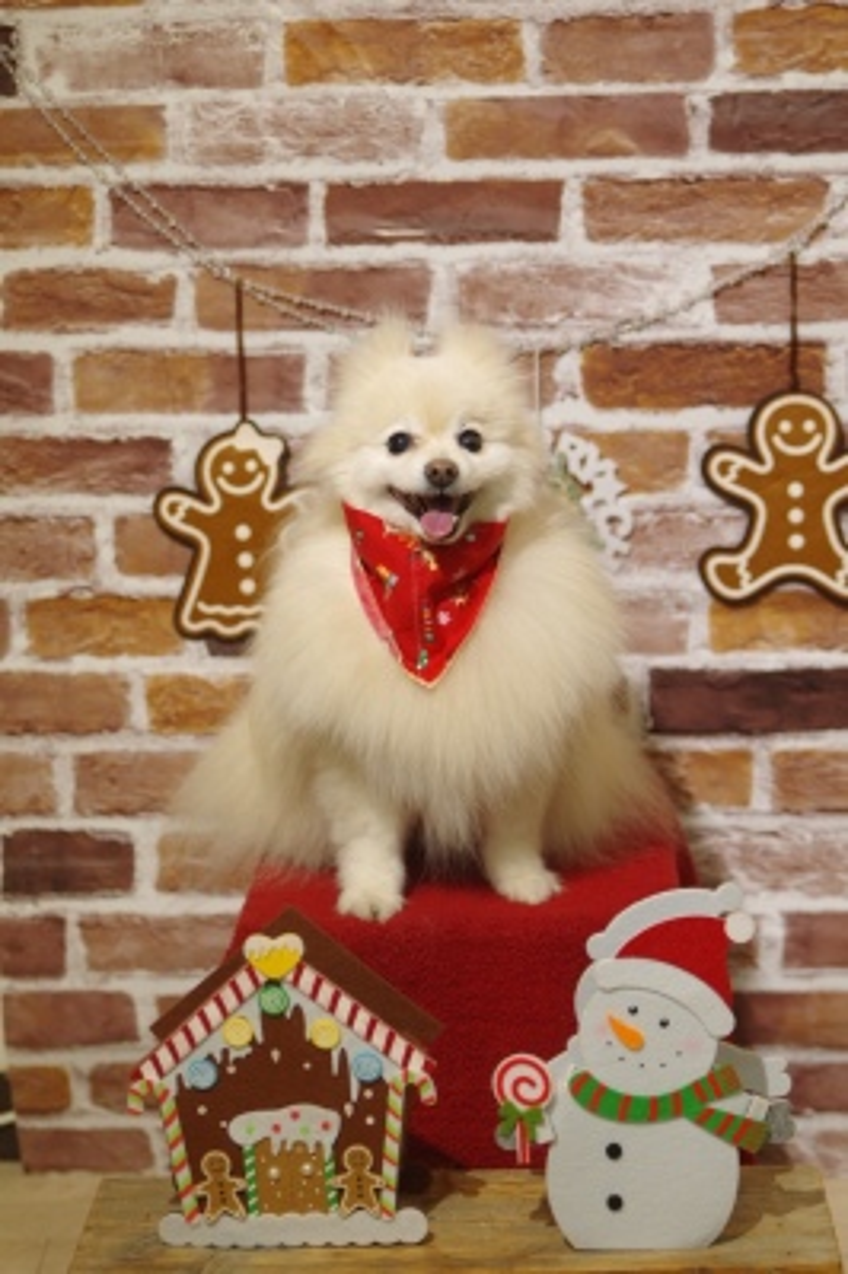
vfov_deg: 24.8
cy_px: 637
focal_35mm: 82
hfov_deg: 16.6
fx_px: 2902
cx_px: 424
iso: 500
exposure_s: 1/160
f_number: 3.2
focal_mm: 55
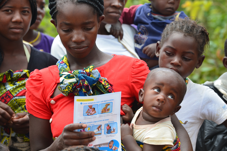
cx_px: 114
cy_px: 76
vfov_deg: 8.6
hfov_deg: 12.8
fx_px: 1009
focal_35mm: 160
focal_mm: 160
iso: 200
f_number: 10
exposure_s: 1/80
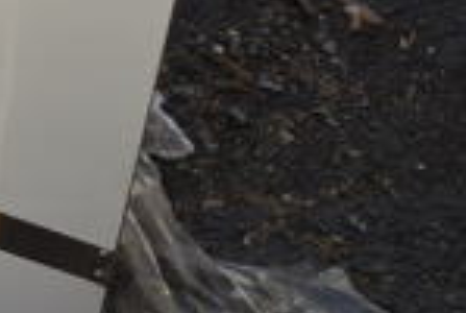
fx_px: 1595
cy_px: 257
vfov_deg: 11.2
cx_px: -479
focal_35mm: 123
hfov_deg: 13.9
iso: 100
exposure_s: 1/200
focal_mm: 20
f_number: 7.1
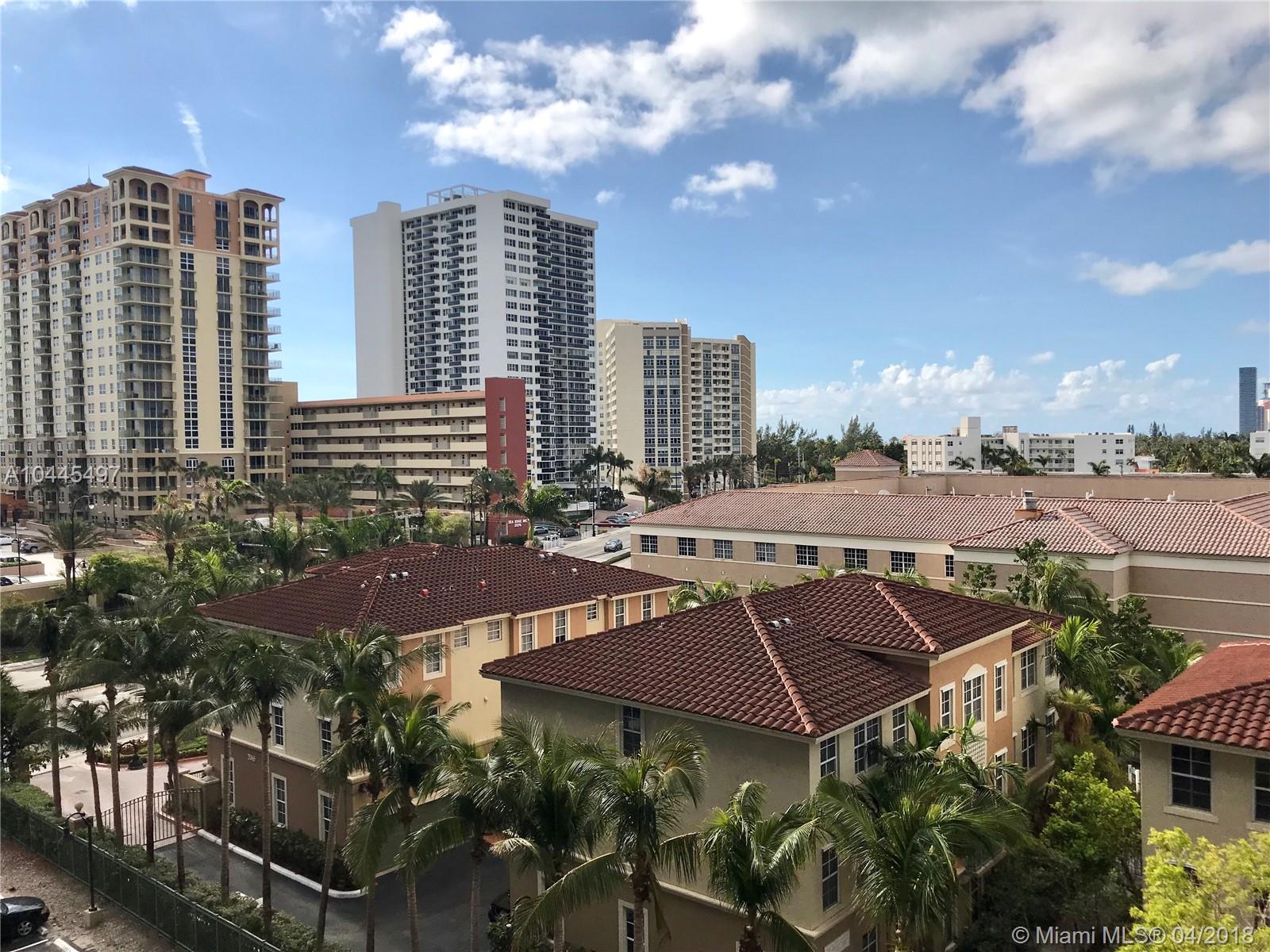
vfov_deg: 49.7
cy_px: 476
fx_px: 1027
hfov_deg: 63.4
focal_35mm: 28
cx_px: 635
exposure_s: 1/3831
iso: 20
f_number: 1.8
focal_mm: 3.99
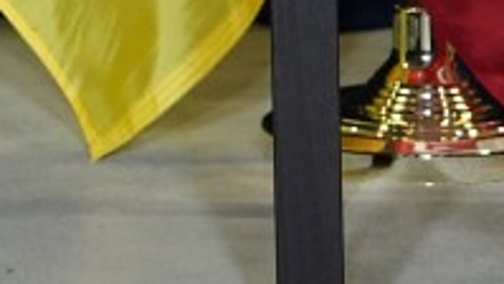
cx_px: -46
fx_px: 5961
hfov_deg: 4.8
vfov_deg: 2.7
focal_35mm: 446
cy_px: -584
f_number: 2.8
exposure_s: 1/250
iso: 2000
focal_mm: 57
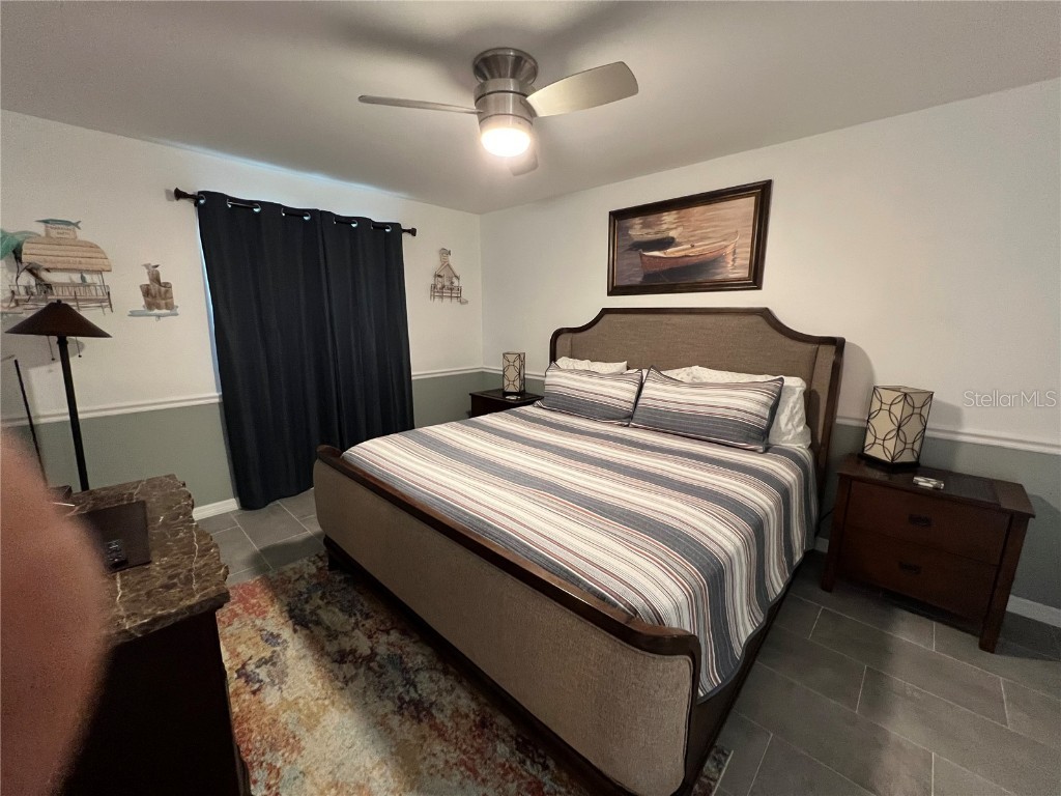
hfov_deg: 106.2
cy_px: 398
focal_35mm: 13
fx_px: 398
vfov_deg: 89.9
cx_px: 530
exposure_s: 1/60
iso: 500
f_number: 1.8
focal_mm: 1.57
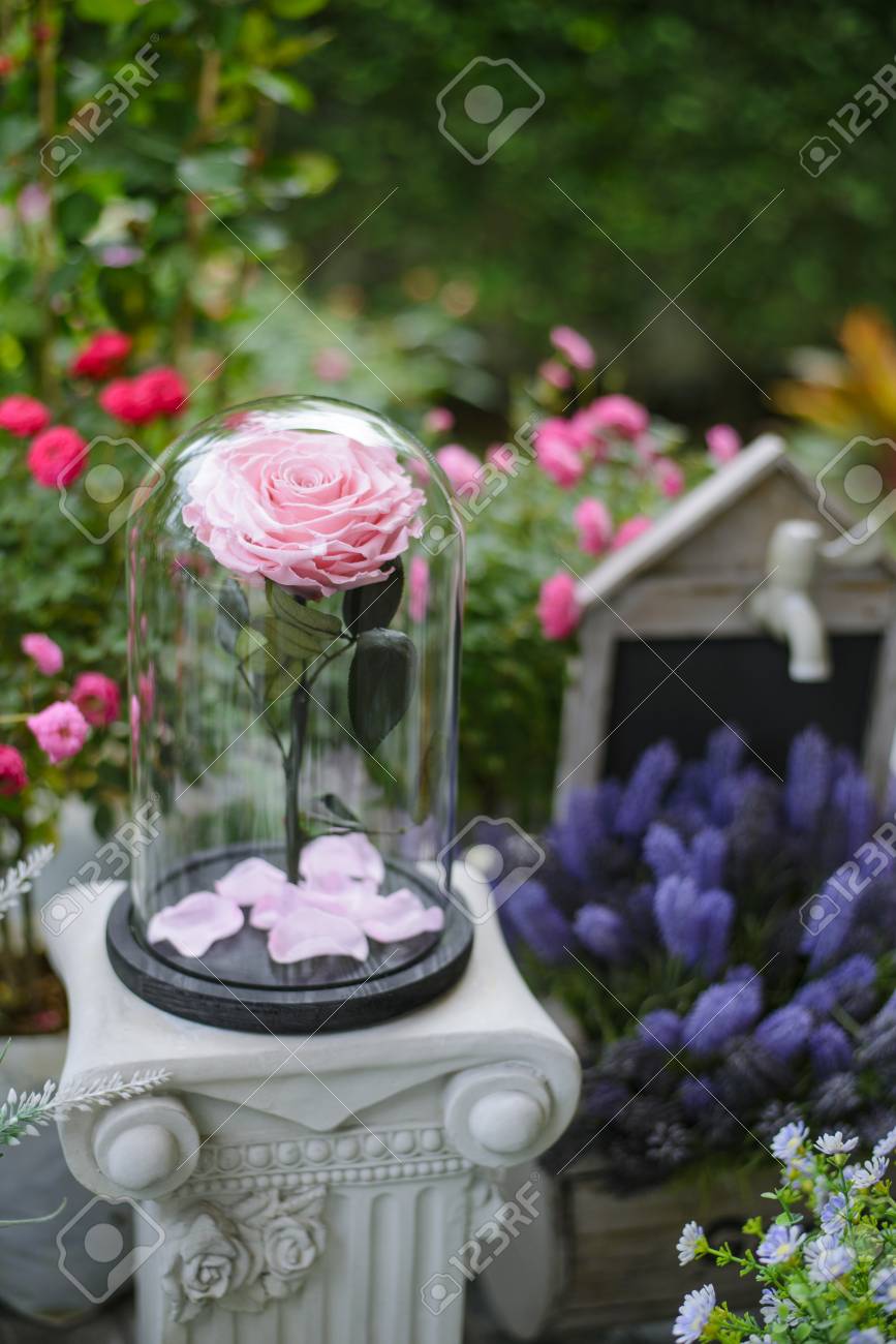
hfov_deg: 27.0
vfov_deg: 39.6
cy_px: 672
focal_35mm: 50
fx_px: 1866
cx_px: 448
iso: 200
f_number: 2.2
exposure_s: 1/1250
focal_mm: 50
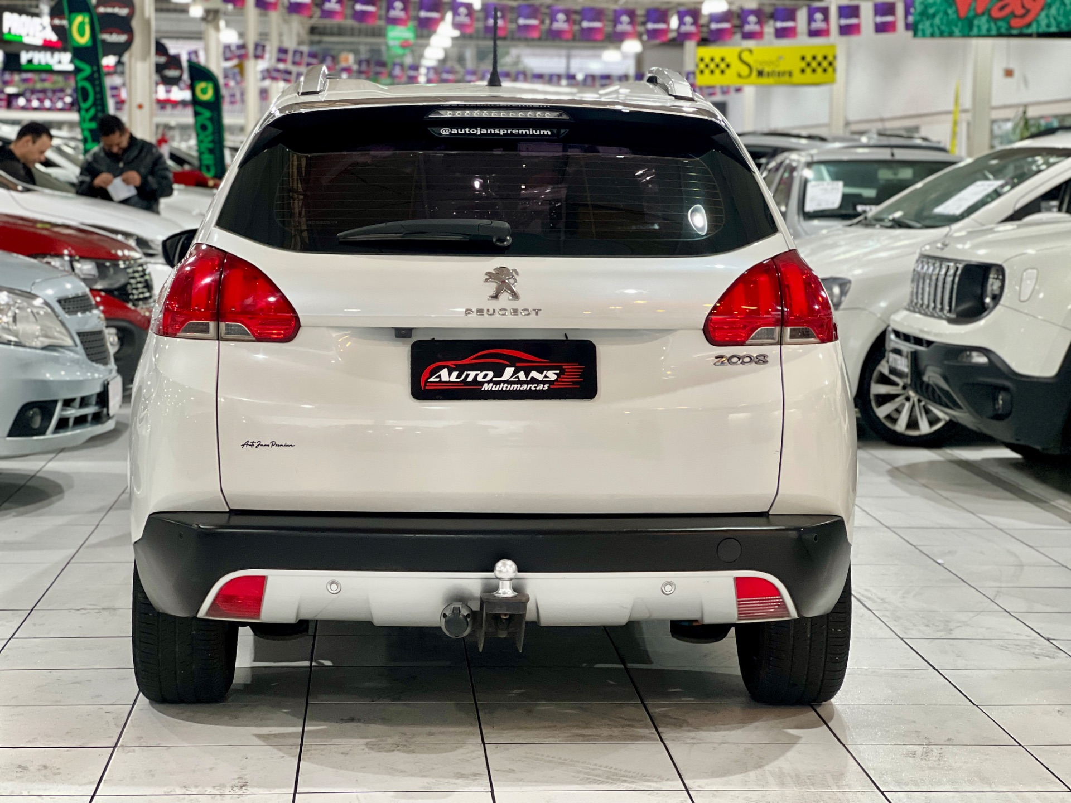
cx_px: 536
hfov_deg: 25.3
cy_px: 402
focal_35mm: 77
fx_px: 2382
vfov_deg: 19.1
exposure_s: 1/40
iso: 320
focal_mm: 9
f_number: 2.8
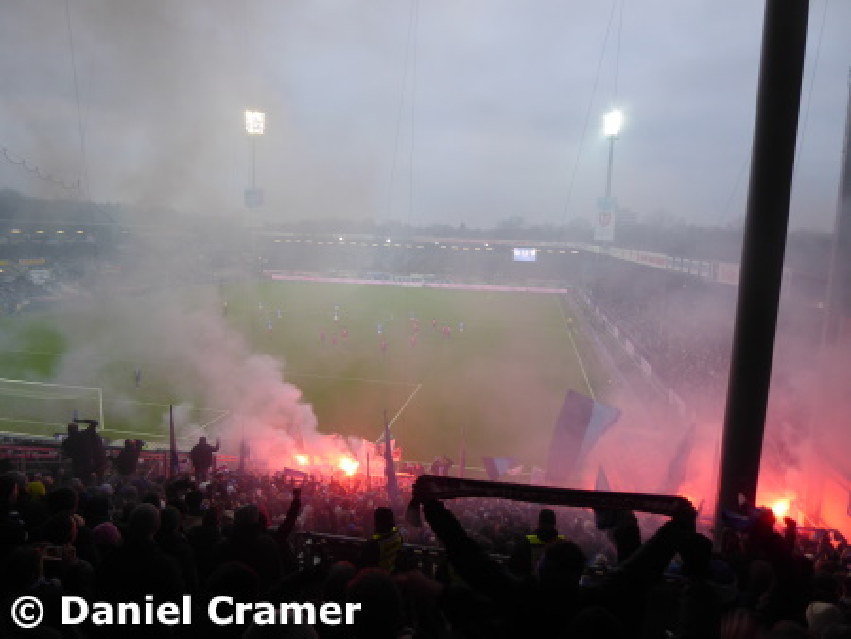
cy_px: 320
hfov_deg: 71.6
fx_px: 590
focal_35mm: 24
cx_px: 426
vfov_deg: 56.9
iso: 100
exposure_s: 1/60
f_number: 3.3
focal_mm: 4.3
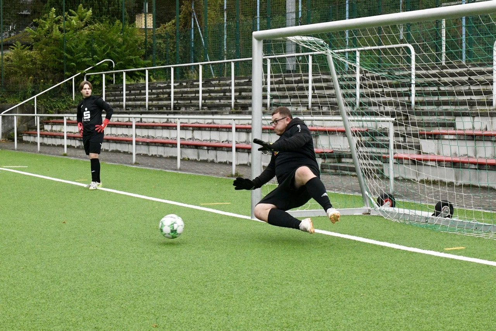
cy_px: 166
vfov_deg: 27.0
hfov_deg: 39.6
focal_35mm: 50
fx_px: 689
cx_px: 248
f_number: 11
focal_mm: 50
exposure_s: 1/1600
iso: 6400
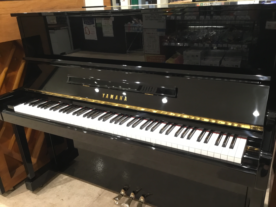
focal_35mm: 31
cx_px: 138
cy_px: 104
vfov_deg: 45.4
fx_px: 247
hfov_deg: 58.4
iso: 100
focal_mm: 3.3
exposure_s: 1/30
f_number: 2.4
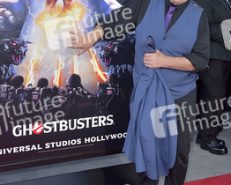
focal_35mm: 63
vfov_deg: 24.2
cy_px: 73
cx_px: 116
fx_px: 431
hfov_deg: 30.0
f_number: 7.1
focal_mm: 44
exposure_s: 1/250
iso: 320
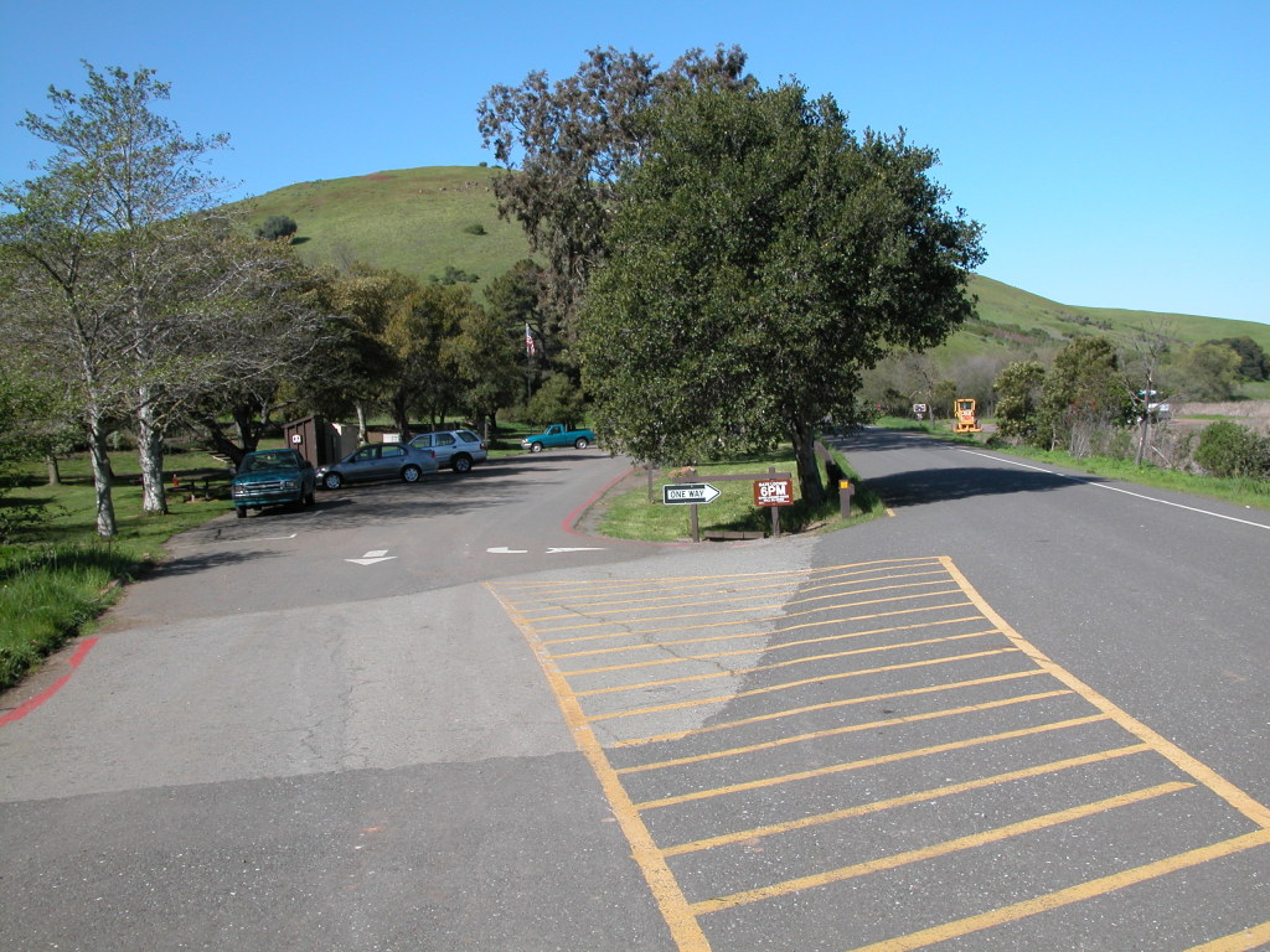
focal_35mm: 34
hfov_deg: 54.0
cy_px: 476
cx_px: 635
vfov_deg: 41.8
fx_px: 1247
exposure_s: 1/274
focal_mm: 8.9
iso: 100
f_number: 6.3
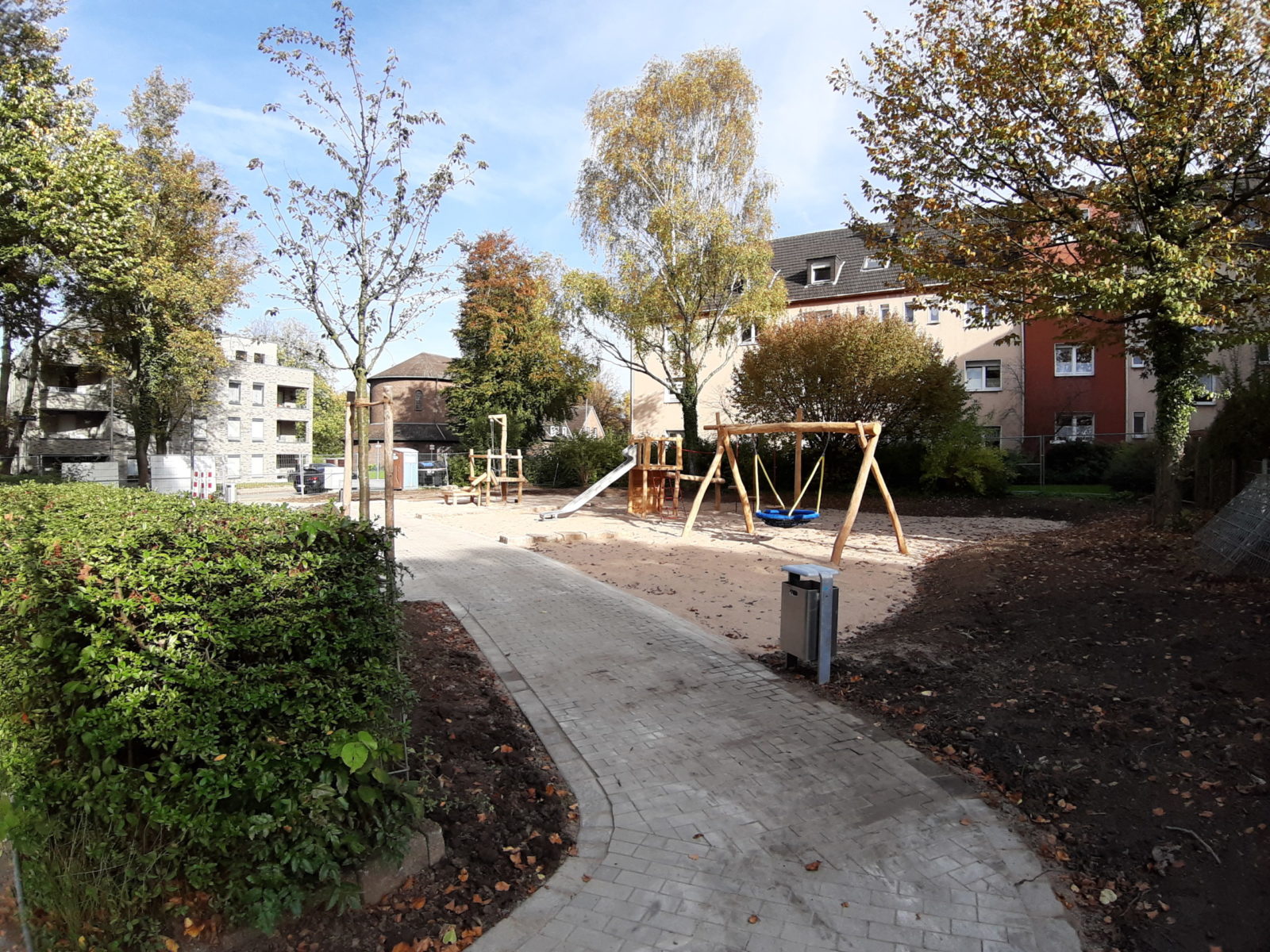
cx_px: 635
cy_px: 476
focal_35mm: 18
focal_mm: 1.87
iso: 40
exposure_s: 1/574
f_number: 2.4
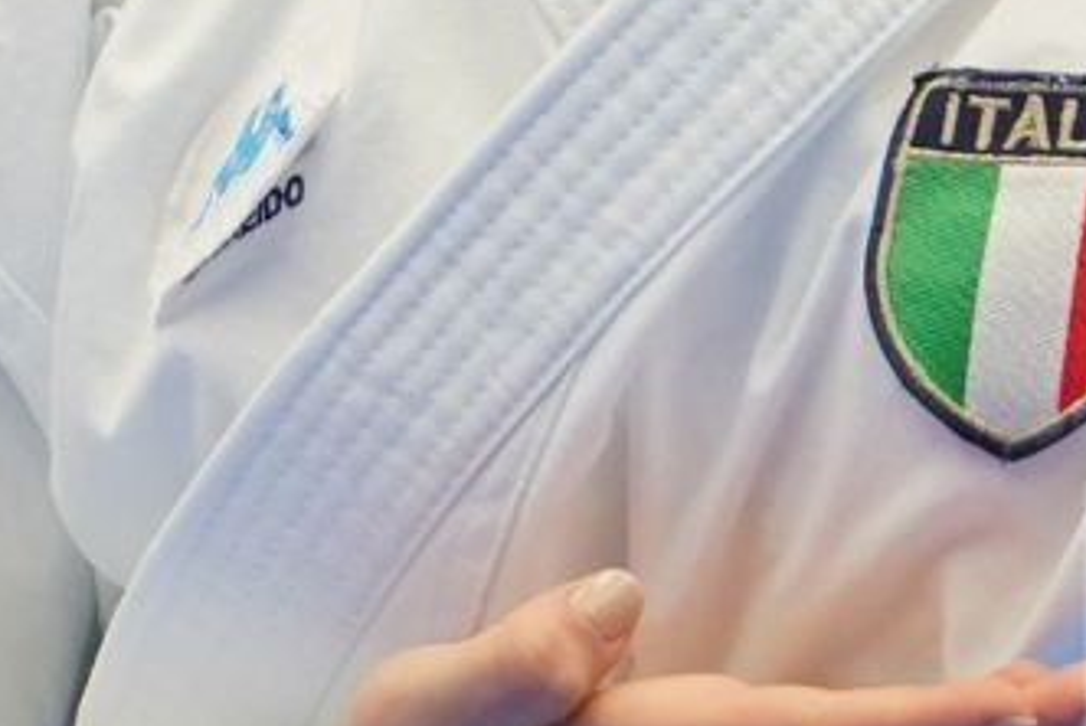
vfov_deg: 0.8
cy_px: -383
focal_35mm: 1625
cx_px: 1390
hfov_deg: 1.3
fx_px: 49062
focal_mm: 200
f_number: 2.8
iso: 800
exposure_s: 1/320
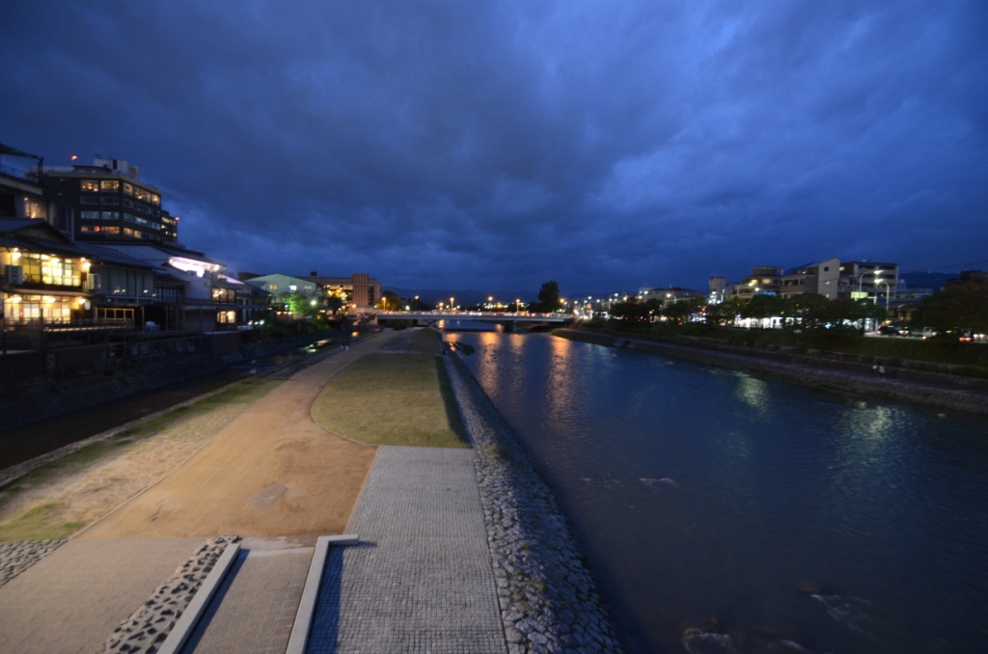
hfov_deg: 95.1
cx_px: 494
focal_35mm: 16
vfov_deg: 71.8
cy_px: 327
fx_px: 452
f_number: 2.8
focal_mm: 11
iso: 800
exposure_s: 1/5
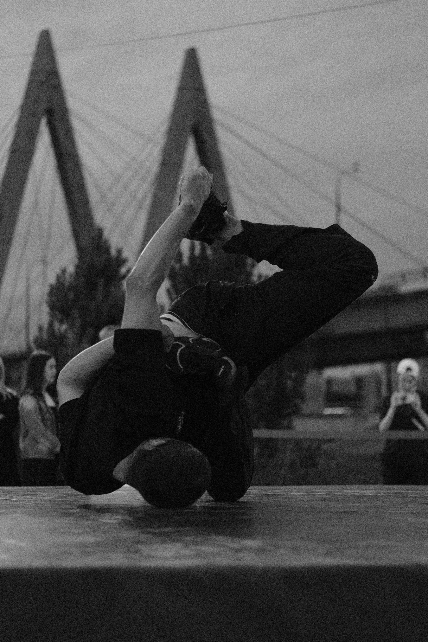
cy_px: 284
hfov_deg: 15.7
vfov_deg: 23.4
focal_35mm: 87
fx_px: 1551
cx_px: 194
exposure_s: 1/640
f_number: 2
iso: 5000
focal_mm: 50
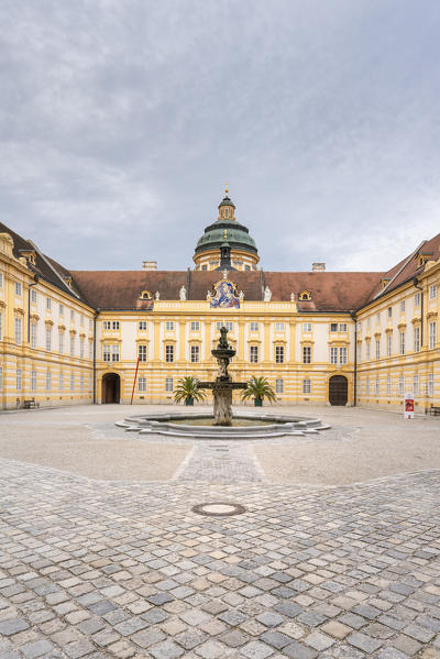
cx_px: 220
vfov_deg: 76.1
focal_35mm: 23
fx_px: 421
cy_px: 330
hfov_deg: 55.2
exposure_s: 1/160
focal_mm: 23
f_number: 8
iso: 200
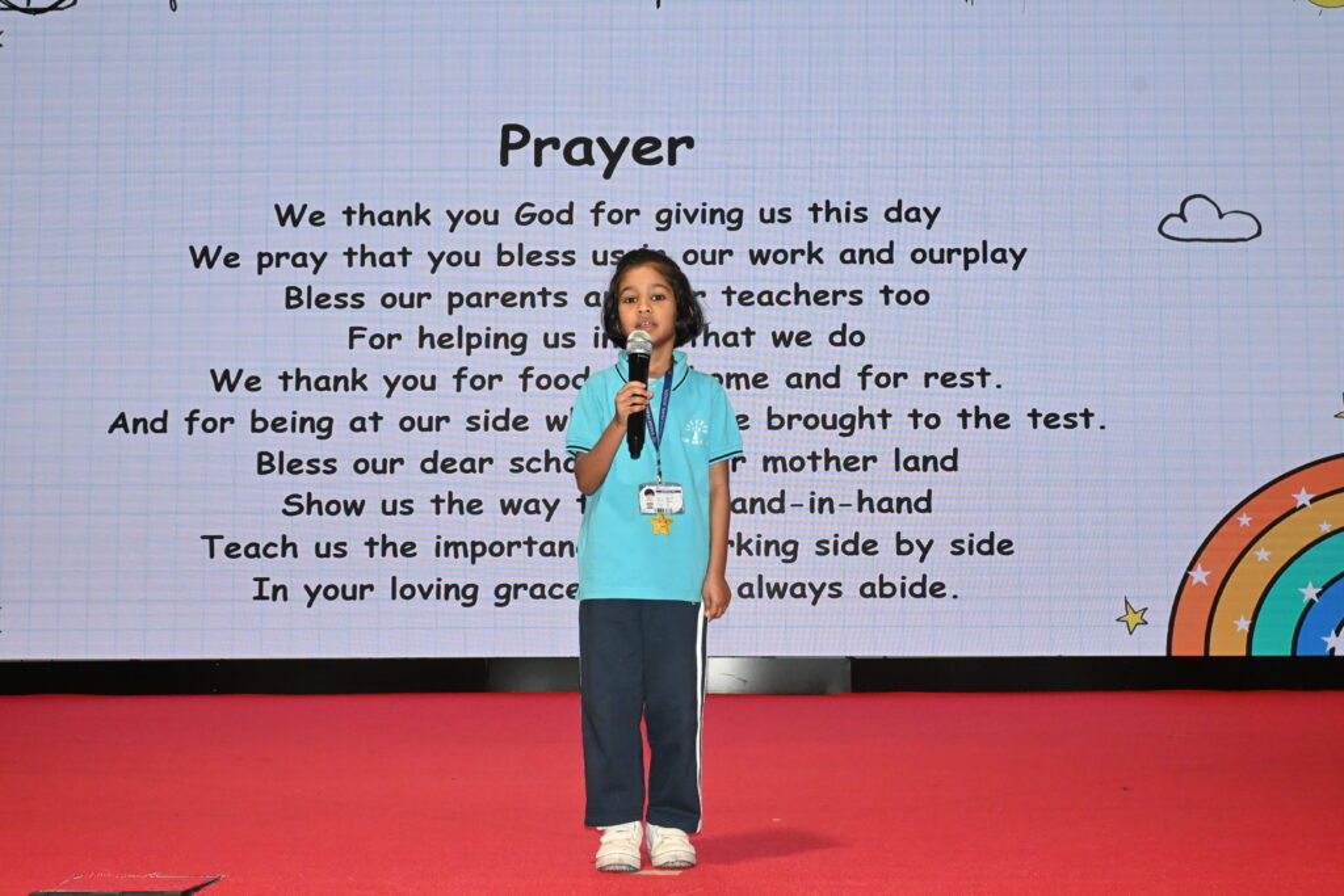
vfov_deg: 28.5
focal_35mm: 47
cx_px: 672
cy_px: 448
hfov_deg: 41.7
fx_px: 1764
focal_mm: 31.5
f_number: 9
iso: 3200
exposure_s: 1/200
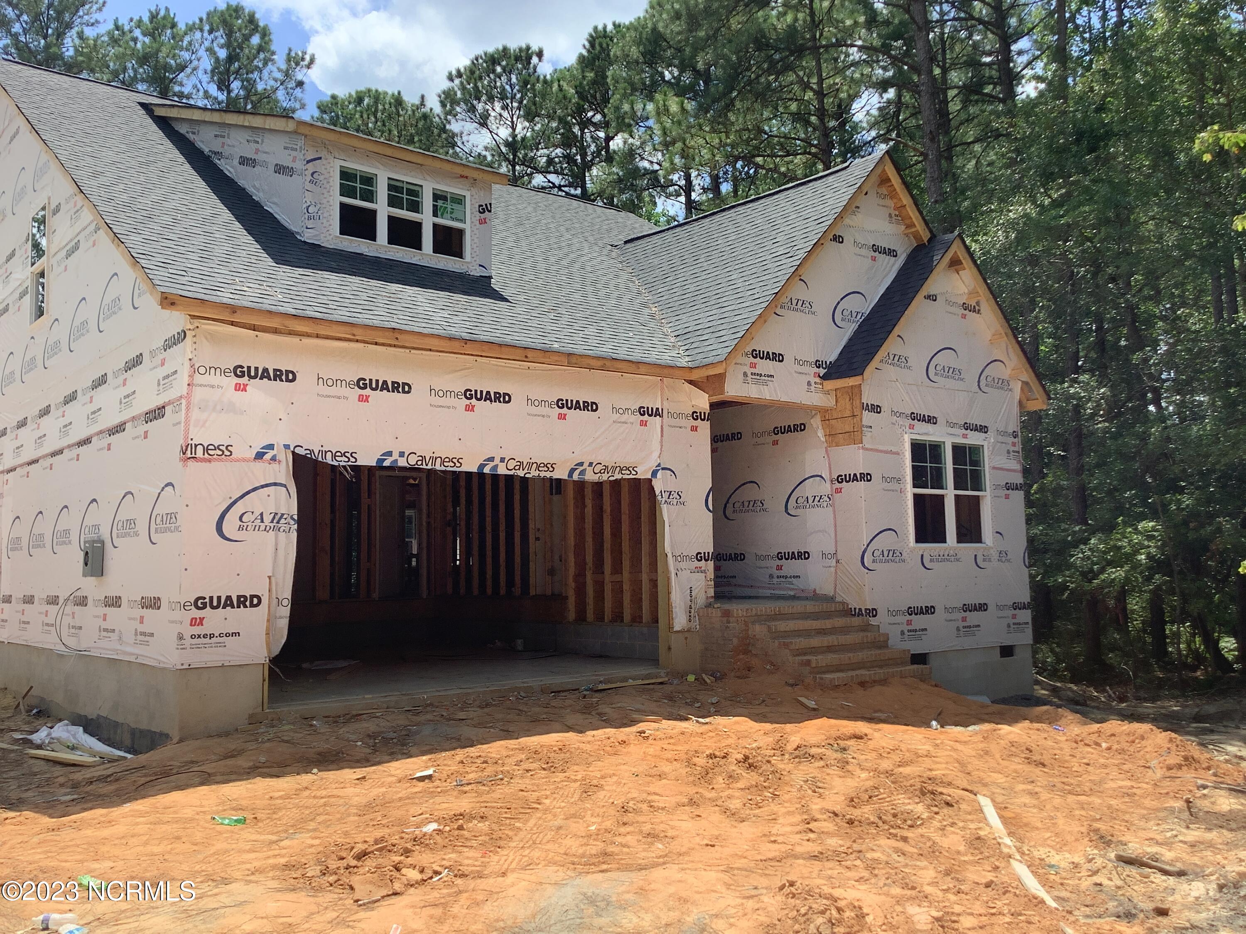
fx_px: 1116
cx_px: 623
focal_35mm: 31
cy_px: 467
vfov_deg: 45.4
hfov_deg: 58.4
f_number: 2.4
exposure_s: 1/791
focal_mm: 3.3
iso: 25
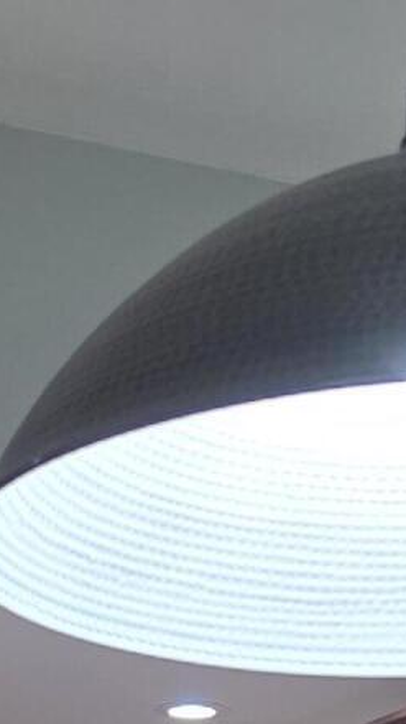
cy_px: 1540
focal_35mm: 114
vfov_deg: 14.7
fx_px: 2185
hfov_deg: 10.5
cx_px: -38
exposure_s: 1/120
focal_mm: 6.3
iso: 160
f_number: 1.7
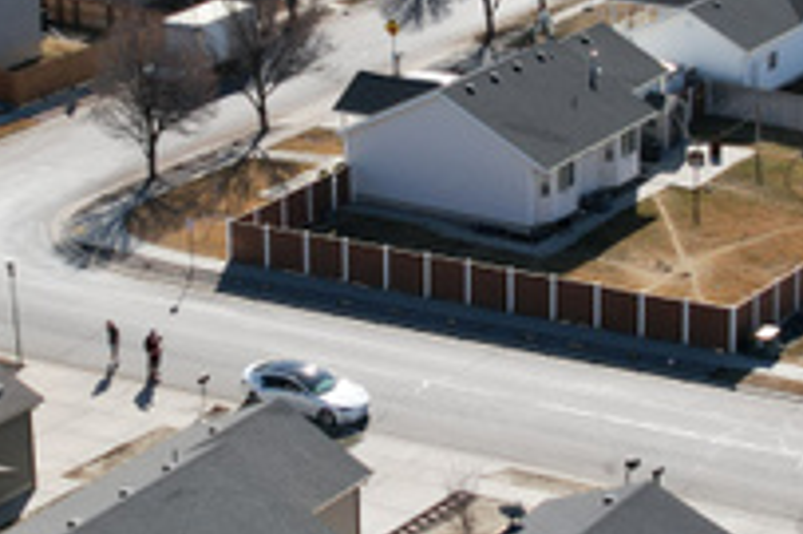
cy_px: 148
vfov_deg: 12.3
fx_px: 2474
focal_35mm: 111
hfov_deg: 18.4
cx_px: 431
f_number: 2.8
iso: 150
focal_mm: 8.38
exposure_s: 1/2500
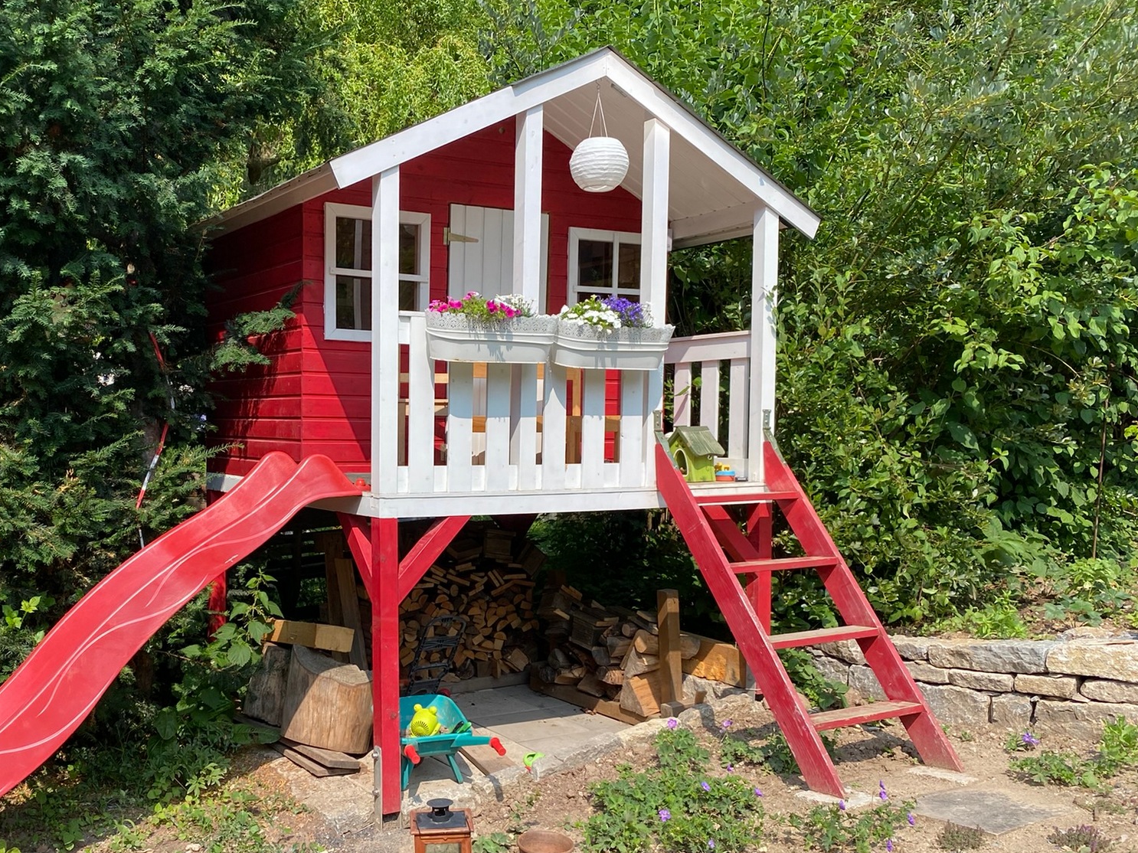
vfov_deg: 40.5
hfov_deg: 52.0
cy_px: 511
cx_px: 417
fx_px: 1150
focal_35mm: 35
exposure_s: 1/1678
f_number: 1.8
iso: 32
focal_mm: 4.25
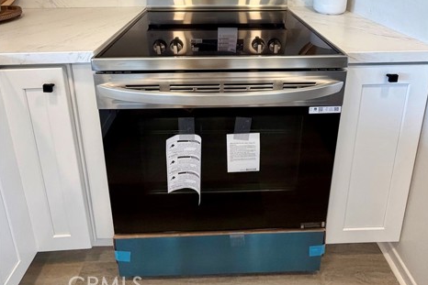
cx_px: 218
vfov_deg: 50.9
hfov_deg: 84.0
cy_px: 5
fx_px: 238
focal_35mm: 20
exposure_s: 1/120
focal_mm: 2.22
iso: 200
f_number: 2.2
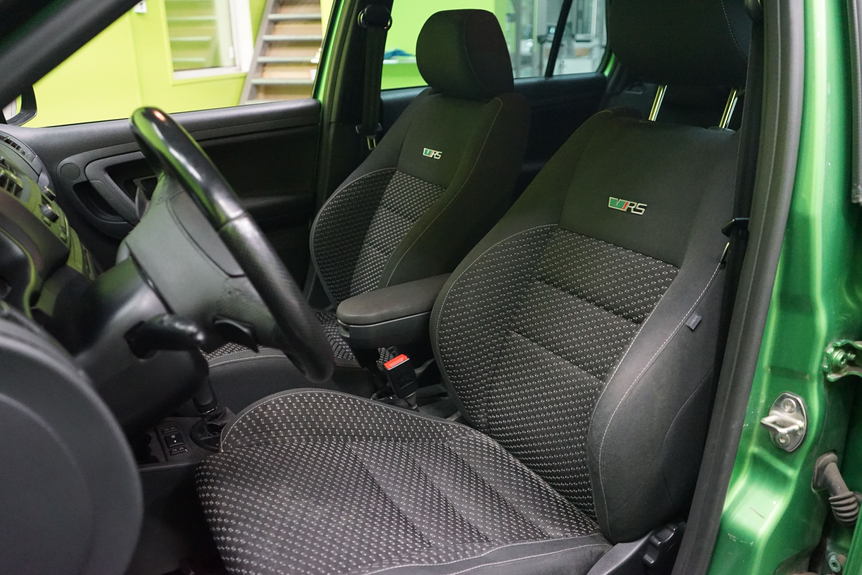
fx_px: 718
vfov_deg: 43.6
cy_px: 288
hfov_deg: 61.9
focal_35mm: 30
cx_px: 431
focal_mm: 30
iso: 6400
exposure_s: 1/50
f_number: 3.5
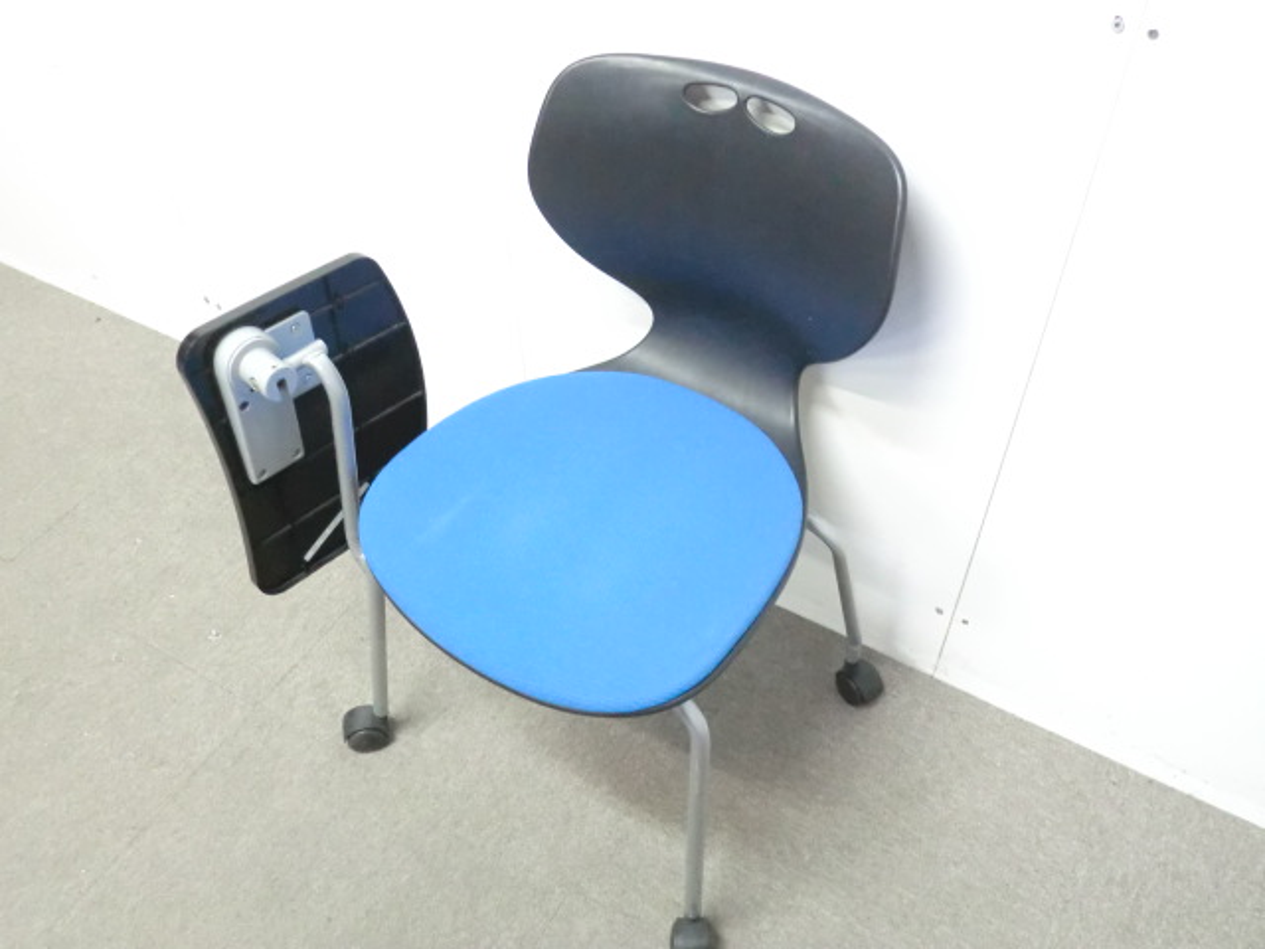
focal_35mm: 32
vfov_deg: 44.2
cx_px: 632
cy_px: 474
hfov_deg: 56.8
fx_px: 1169
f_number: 3.5
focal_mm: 5.8
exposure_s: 1/20
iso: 800
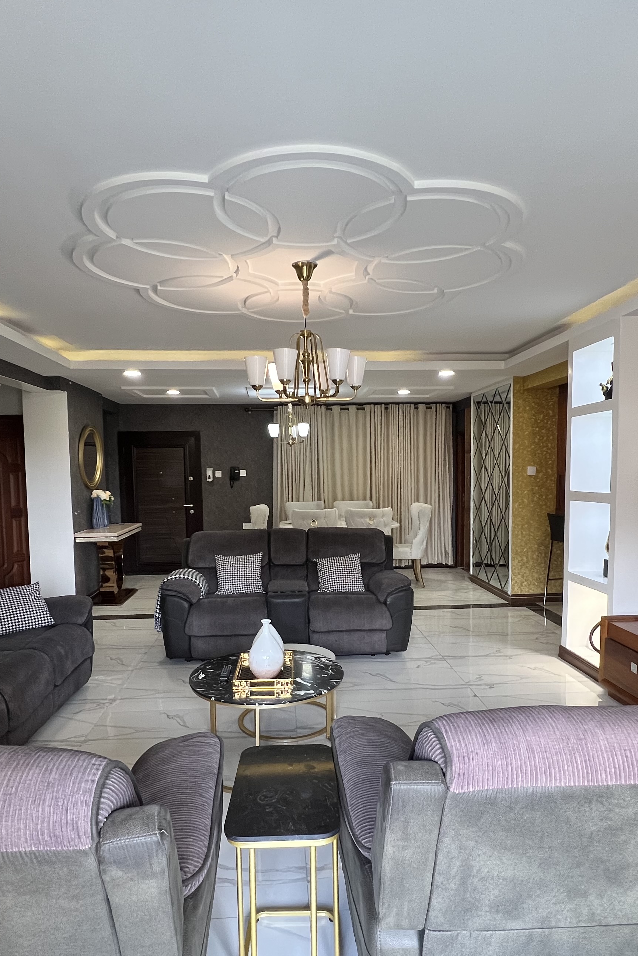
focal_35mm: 21
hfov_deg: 59.5
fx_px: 558
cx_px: 331
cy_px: 517
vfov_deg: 81.0
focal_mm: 1.57
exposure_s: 1/99
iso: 250
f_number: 1.8
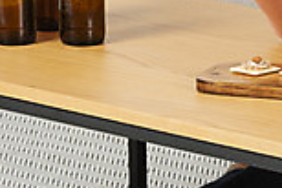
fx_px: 4414
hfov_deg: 3.7
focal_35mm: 563
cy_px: -166
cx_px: 206
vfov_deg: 2.4
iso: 100
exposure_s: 1/125
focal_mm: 145
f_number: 11
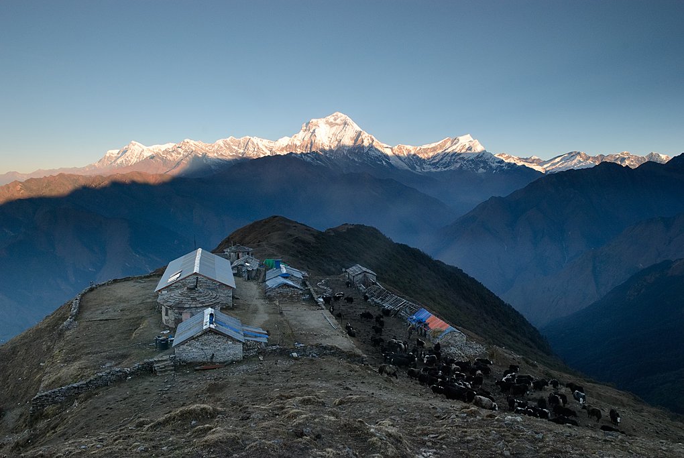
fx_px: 485
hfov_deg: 70.4
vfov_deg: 50.5
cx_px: 342
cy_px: 229
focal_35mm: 26
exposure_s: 1/40
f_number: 10
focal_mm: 17
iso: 400
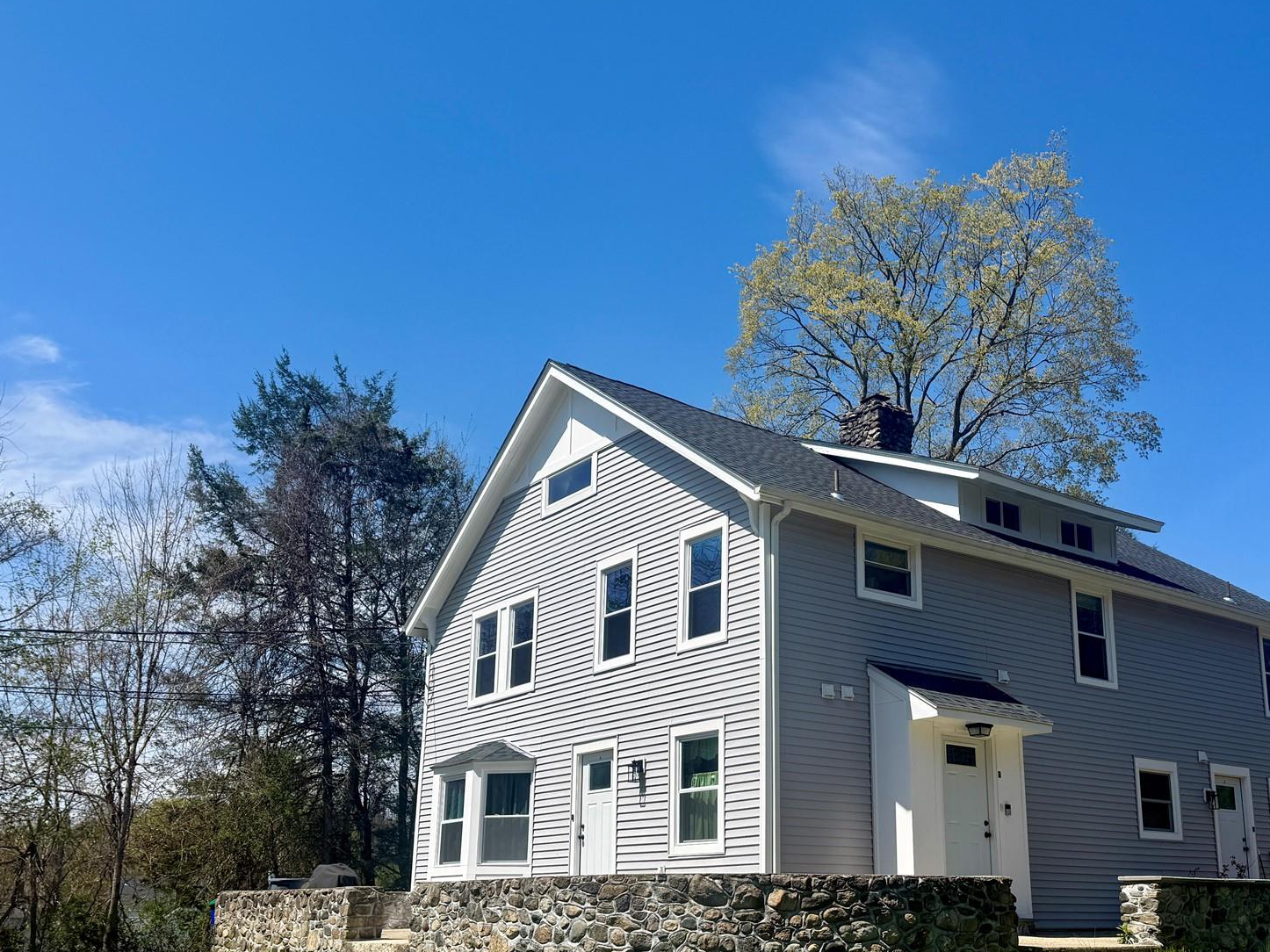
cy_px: 621
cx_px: 744
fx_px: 1247
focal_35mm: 34
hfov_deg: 53.7
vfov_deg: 41.3
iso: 80
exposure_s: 1/5319
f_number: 1.78
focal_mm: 6.76
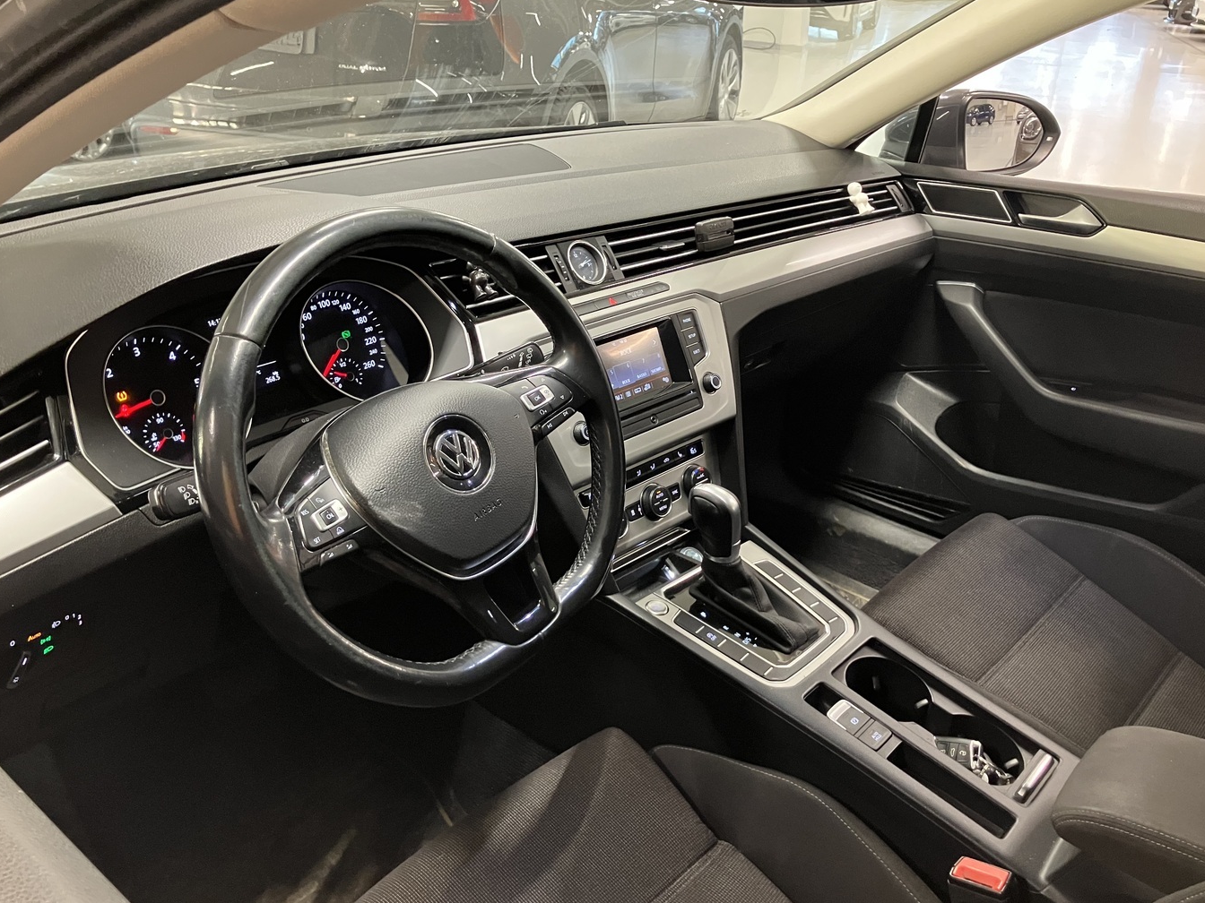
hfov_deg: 60.0
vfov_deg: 46.8
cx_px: 605
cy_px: 477
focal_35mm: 30
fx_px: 1044
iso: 320
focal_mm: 3.99
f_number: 1.8
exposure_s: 1/33
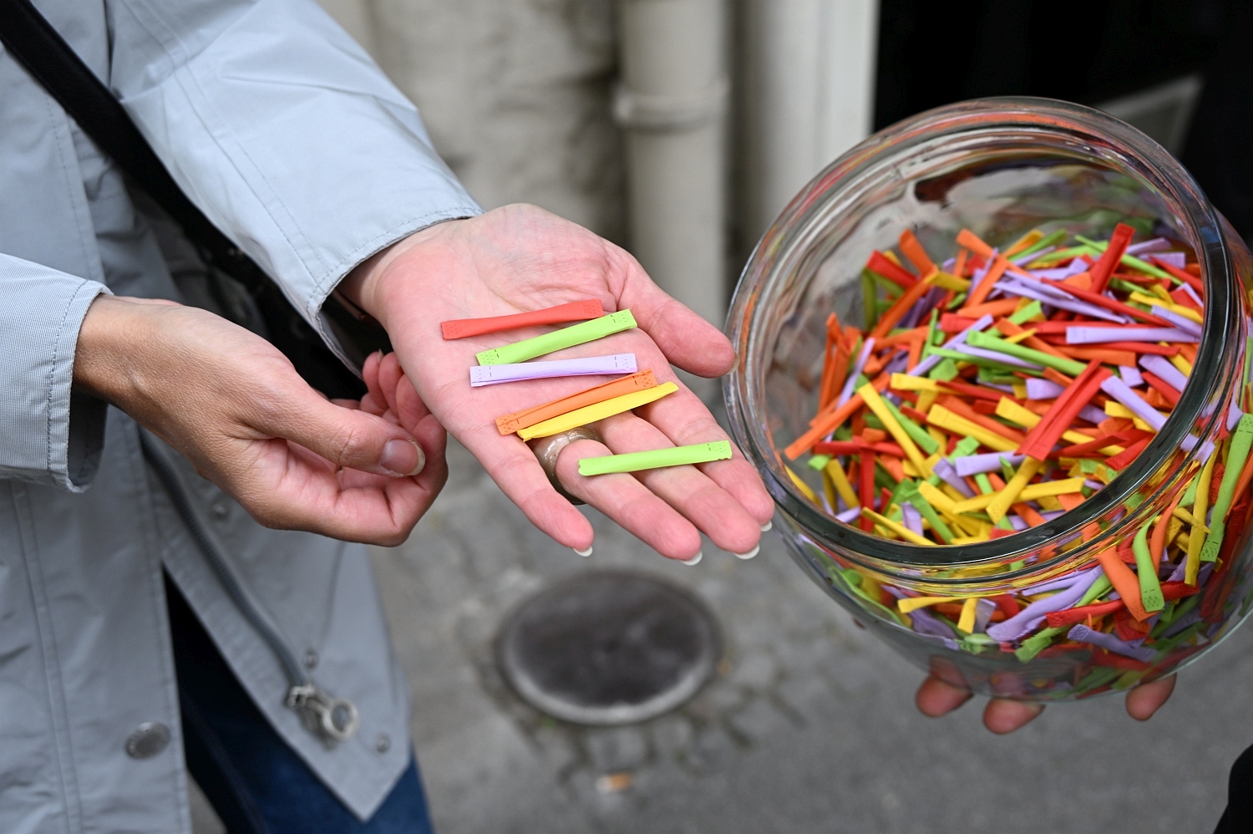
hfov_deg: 43.6
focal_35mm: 45
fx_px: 1565
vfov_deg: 29.8
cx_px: 626
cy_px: 417
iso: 200
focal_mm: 45
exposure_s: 1/60
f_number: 5.3
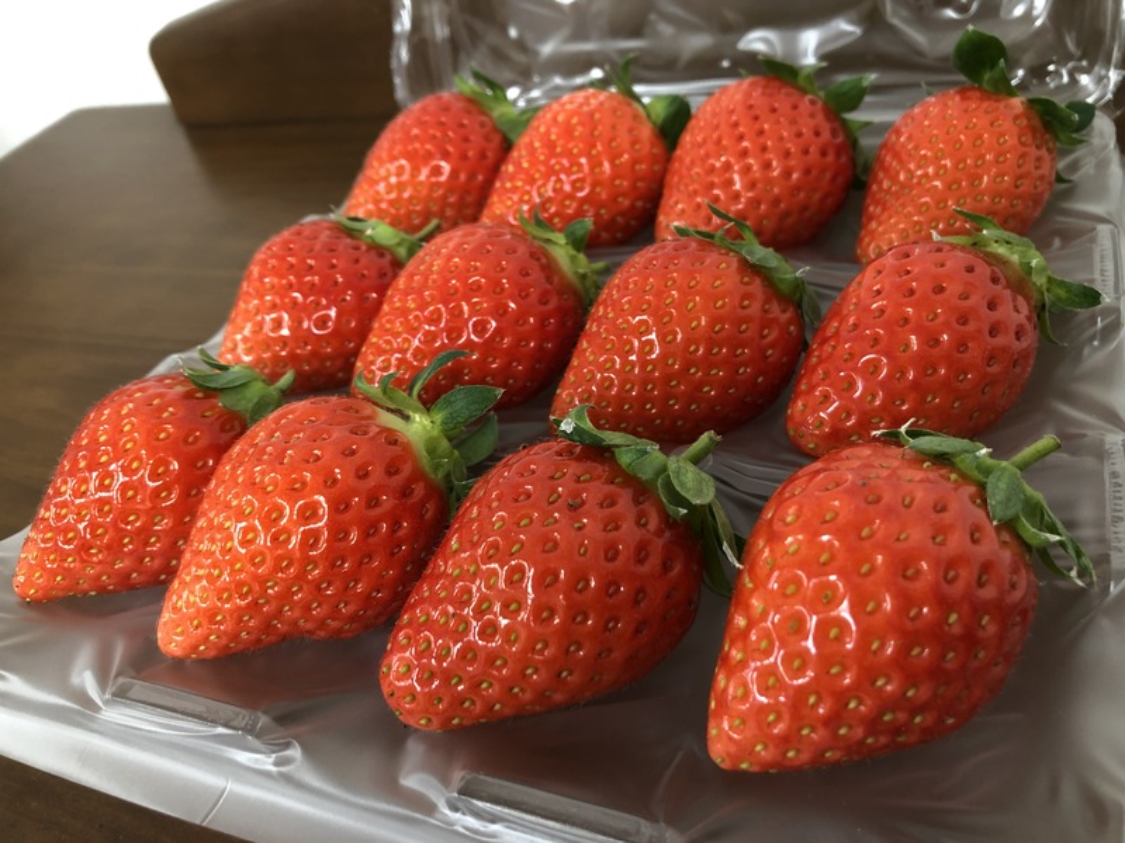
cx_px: 562
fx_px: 910
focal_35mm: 28
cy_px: 422
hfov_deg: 63.4
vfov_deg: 49.7
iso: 40
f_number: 1.8
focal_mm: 3.99
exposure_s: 1/17
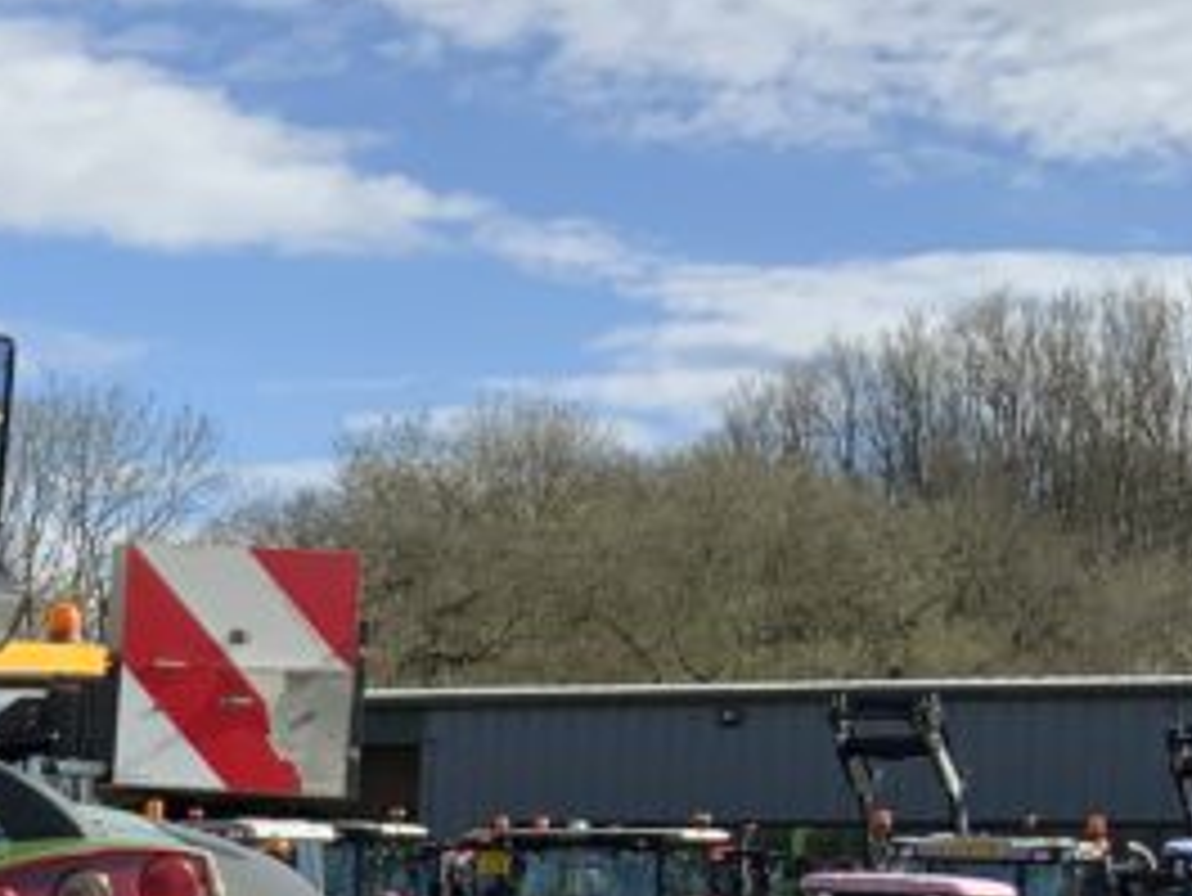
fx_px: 3858
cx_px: -463
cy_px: 1126
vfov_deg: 12.8
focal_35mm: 112
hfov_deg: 16.4
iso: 16
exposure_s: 1/1490
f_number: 1.8
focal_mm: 3
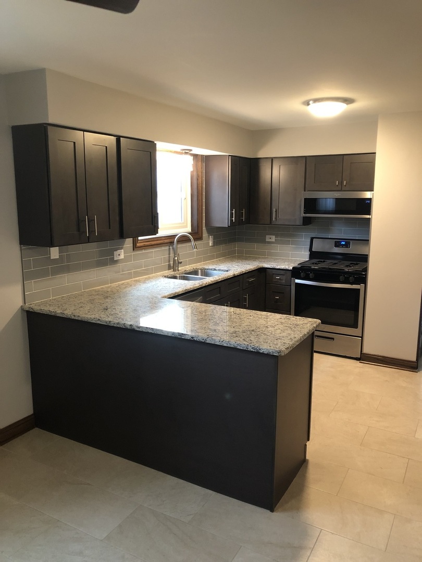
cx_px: 211
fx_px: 455
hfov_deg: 49.7
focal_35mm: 28
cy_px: 281
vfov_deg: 63.4
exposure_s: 1/15
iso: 80
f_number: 1.8
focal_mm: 4
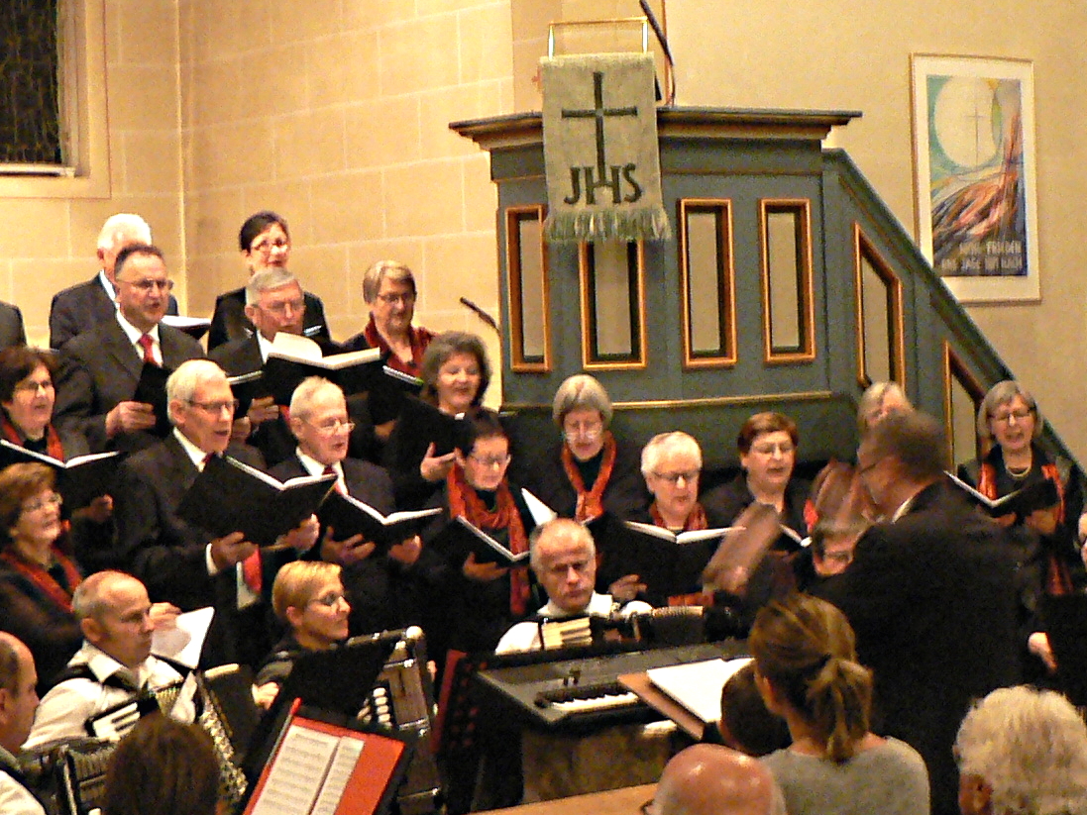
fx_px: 2638
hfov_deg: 23.3
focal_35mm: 84
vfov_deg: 17.5
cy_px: 282
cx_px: 618
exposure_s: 1/6
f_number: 2.8
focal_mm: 6
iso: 200
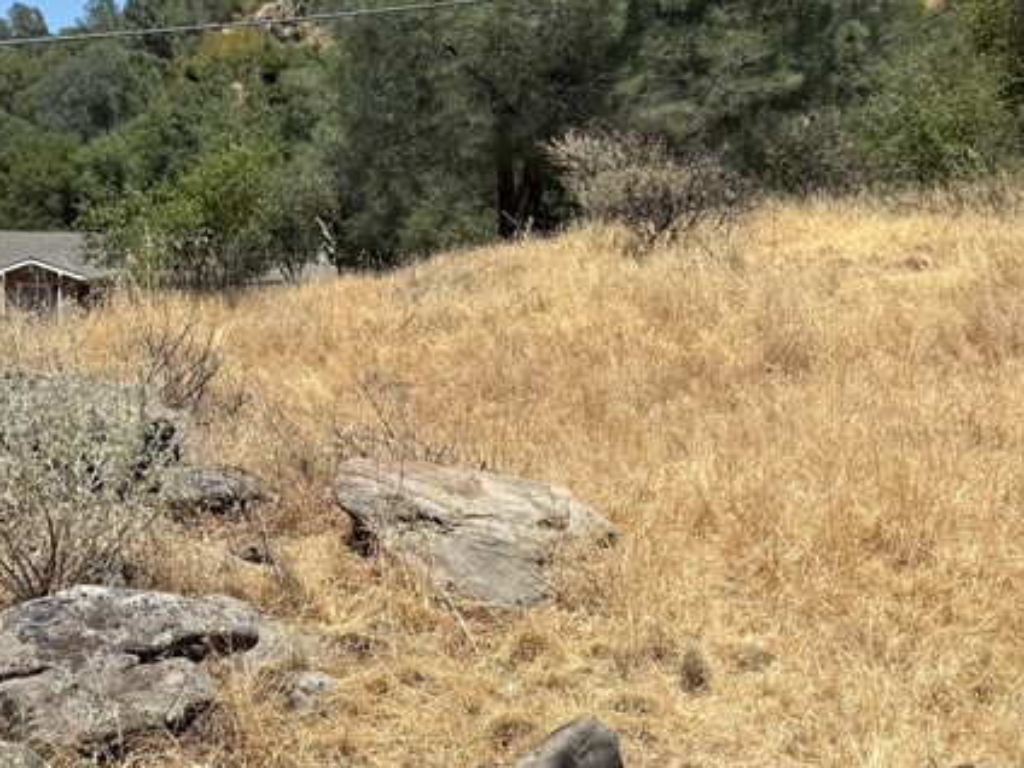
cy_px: 461
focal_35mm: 58
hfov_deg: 32.2
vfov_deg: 25.2
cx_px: 184
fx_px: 1716
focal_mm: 6.76
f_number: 1.78
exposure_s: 1/4975
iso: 80
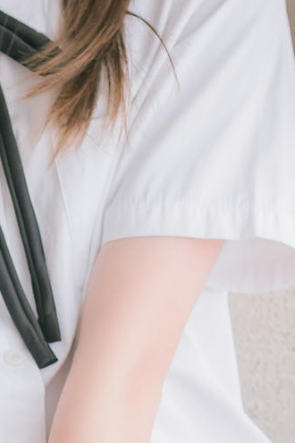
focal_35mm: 212
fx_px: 2606
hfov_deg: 6.5
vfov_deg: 9.5
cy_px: 594
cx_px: 10
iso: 640
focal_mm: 35
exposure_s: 1/125
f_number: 1.8
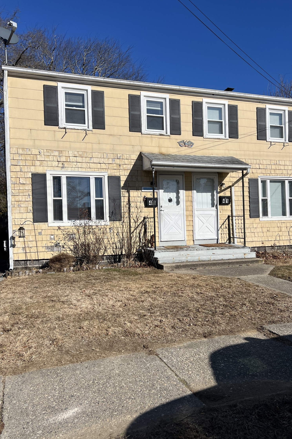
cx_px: 144
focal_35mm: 28
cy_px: 224
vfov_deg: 65.5
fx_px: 341
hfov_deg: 46.4
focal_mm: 5.7
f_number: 1.5
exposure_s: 1/8000
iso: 50
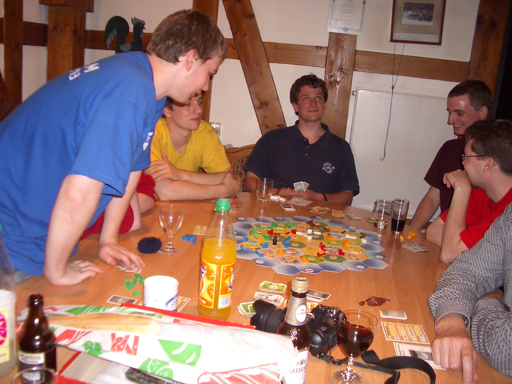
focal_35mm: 35
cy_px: 192
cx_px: 256
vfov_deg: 40.7
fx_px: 518
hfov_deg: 52.6
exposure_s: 1/40
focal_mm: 5.8
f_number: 2.6
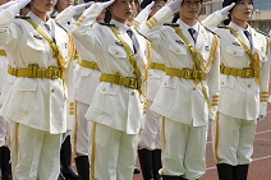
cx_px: 0
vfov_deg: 10.5
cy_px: 57
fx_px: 978
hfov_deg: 15.5
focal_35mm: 130
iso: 160
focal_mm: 50
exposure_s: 1/320
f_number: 8
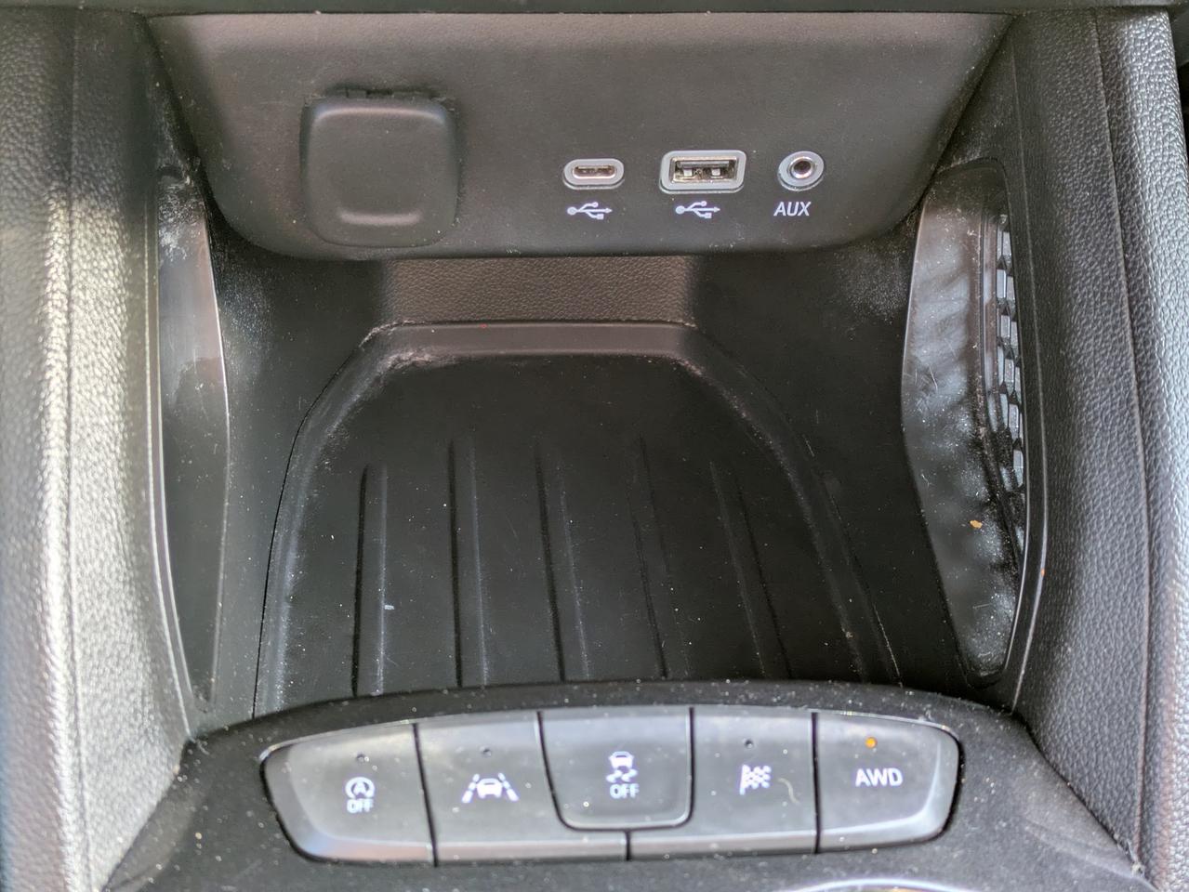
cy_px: 446
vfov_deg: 28.6
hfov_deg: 37.5
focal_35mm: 51
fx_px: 1752
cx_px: 594
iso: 85
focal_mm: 5.43
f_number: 1.89
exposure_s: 1/24
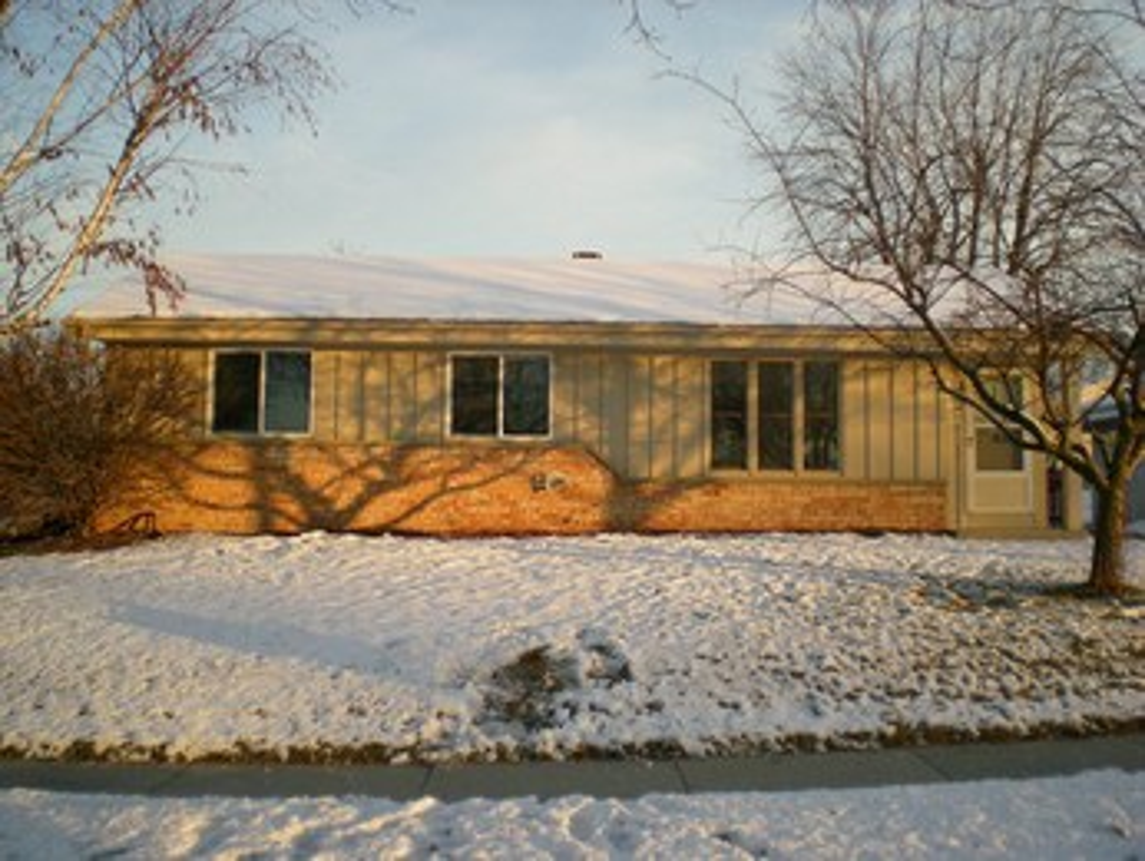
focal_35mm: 38
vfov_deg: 37.8
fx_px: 1258
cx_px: 572
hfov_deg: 48.9
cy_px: 430
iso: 77
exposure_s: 1/312
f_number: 3.1
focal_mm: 6.3
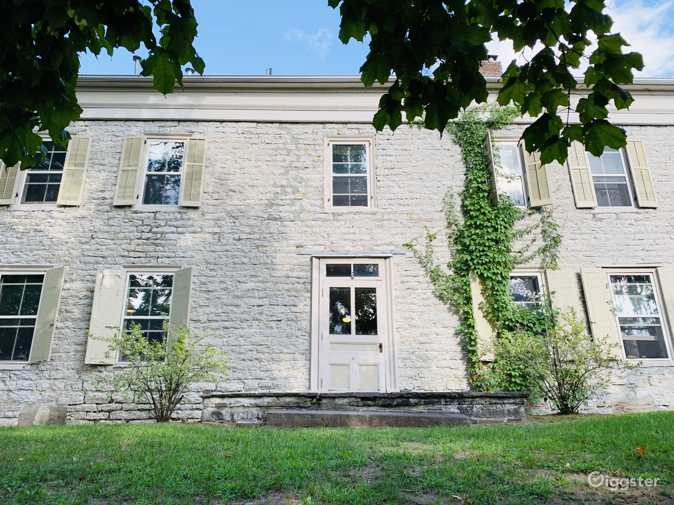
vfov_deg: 53.1
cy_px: 252
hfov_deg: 67.3
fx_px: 506
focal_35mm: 26
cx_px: 337
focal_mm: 4.25
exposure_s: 1/356
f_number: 1.8
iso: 25
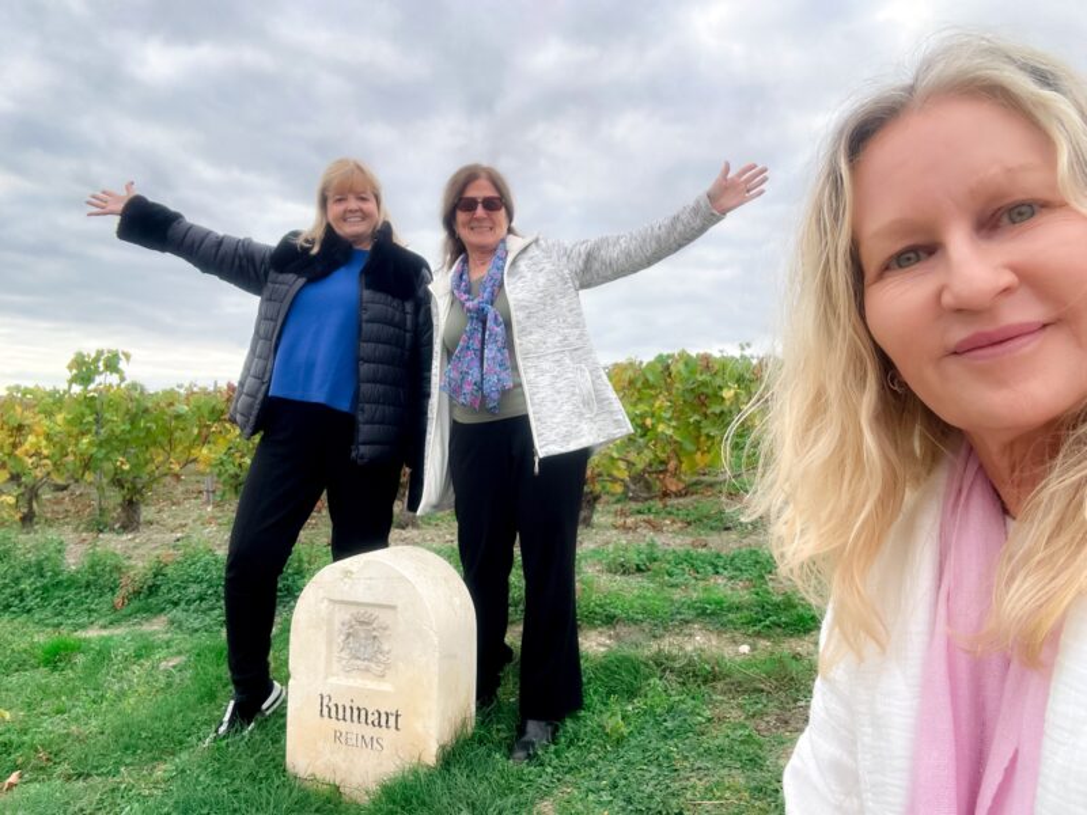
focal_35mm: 23
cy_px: 408
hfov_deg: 73.9
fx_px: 722
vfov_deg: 58.9
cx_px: 544
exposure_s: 1/190
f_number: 1.9
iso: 25
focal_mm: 2.69
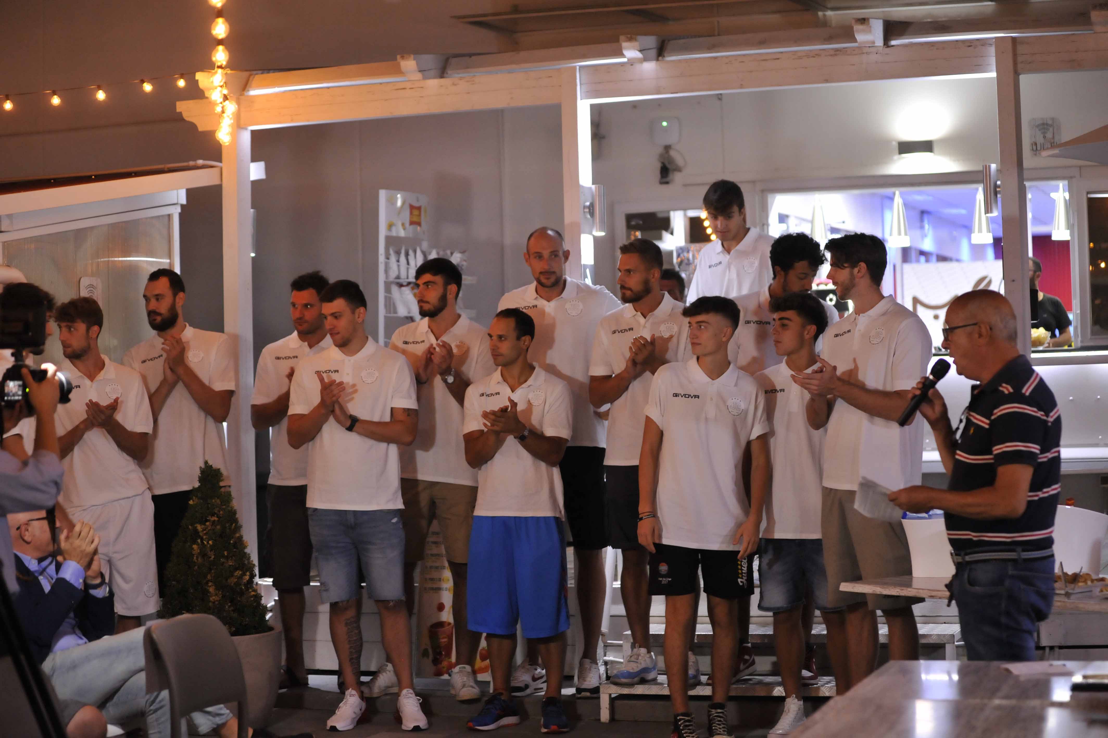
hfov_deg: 28.9
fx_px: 2153
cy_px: 369
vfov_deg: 19.4
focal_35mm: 70
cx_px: 554
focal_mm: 70
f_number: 3.2
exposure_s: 1/100
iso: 2500
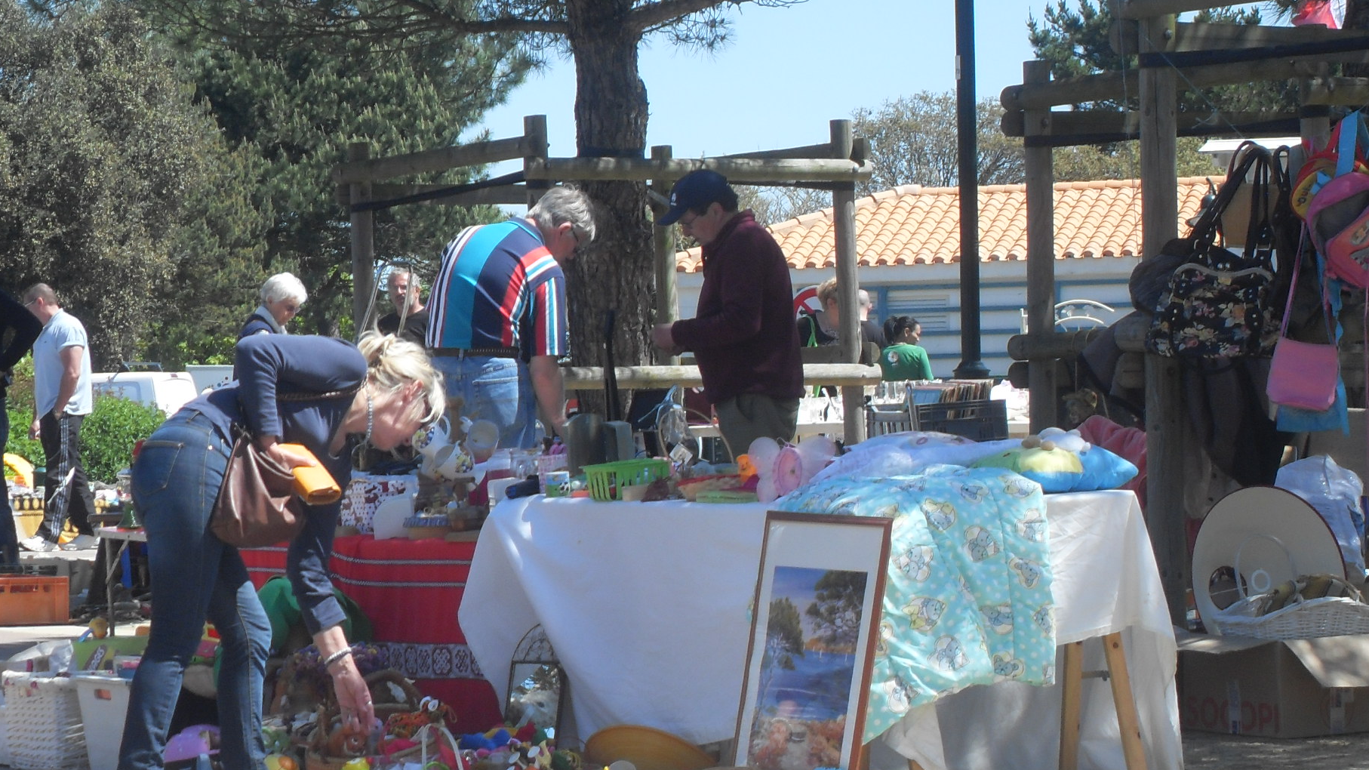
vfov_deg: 7.4
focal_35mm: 165
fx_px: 5989
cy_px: 467
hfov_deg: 13.0
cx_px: 504
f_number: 5.2
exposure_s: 1/250
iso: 80
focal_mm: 18.1
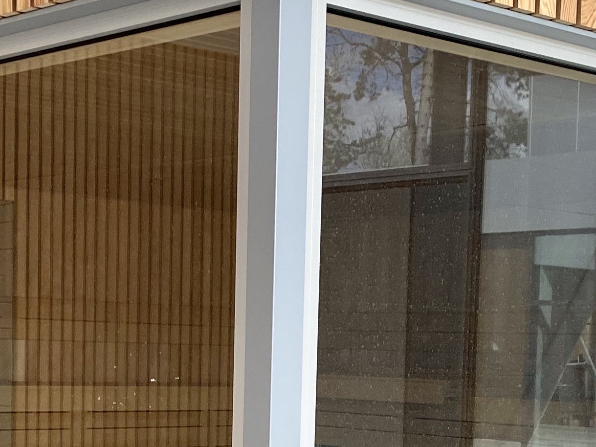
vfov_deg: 16.7
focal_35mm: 86
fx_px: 1481
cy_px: 470
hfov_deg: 22.8
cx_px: 321
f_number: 1.8
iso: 64
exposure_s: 1/121
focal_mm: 4.25
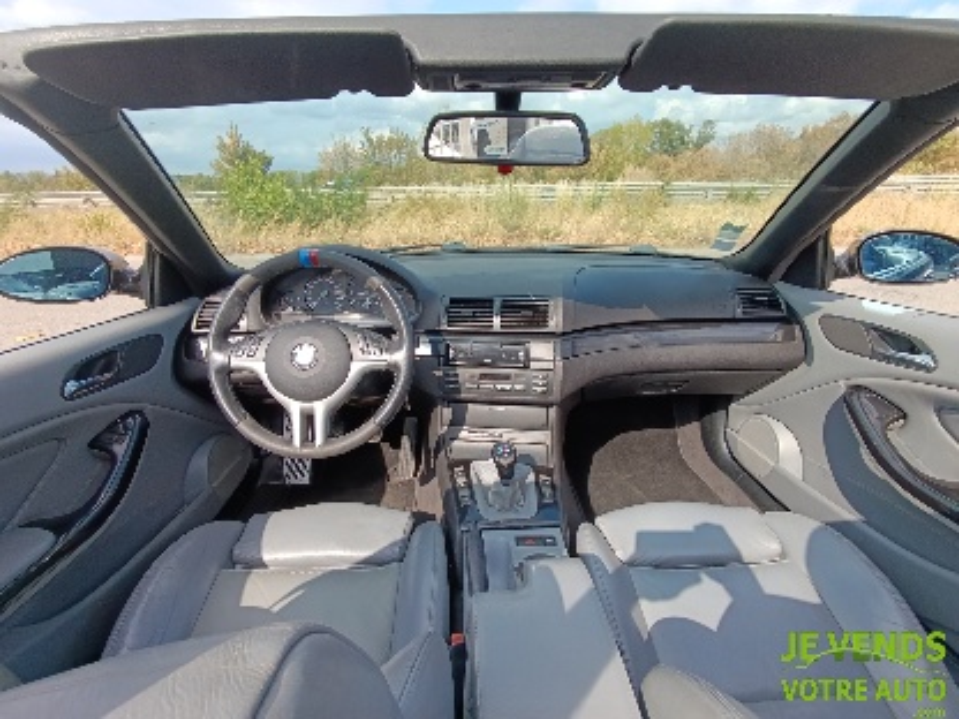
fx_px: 443
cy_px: 360
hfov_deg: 94.5
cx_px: 480
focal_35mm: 16
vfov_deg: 78.1
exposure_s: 1/349
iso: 50
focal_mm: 1.65
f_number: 2.2
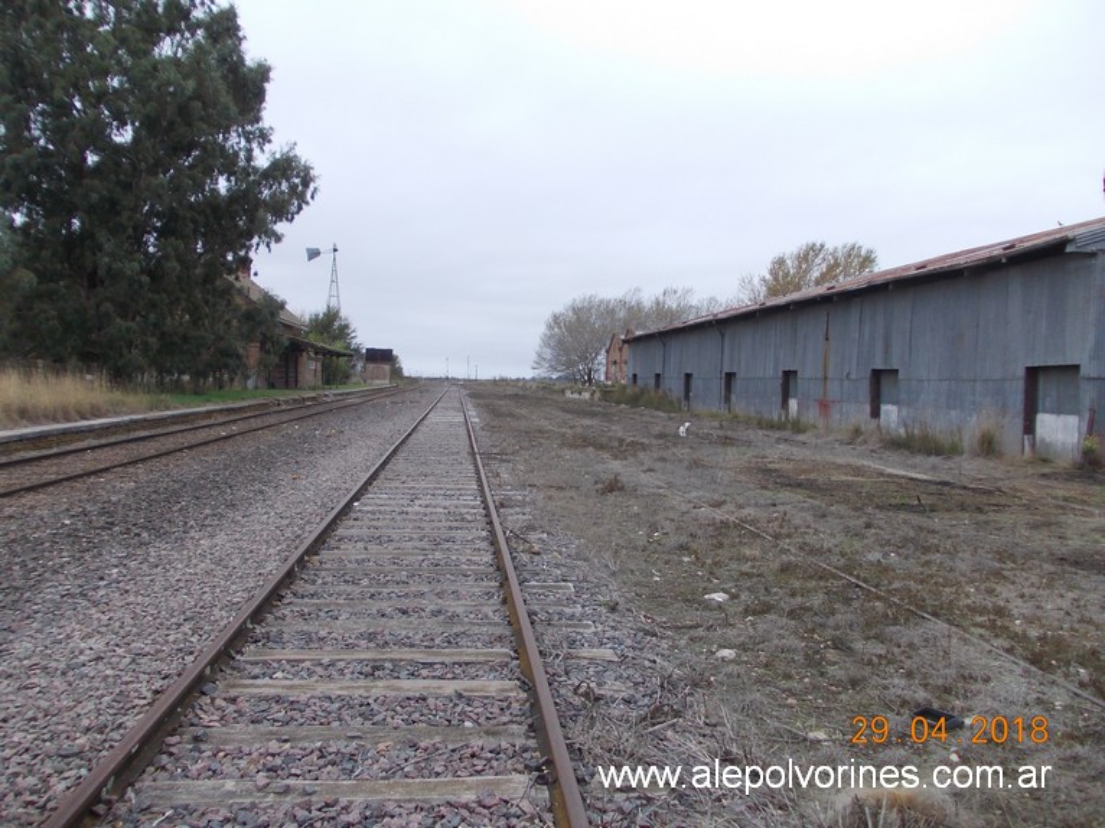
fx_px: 894
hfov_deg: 63.5
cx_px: 552
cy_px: 414
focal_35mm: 28
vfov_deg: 49.7
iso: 80
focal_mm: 4
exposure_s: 1/200
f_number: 5.4
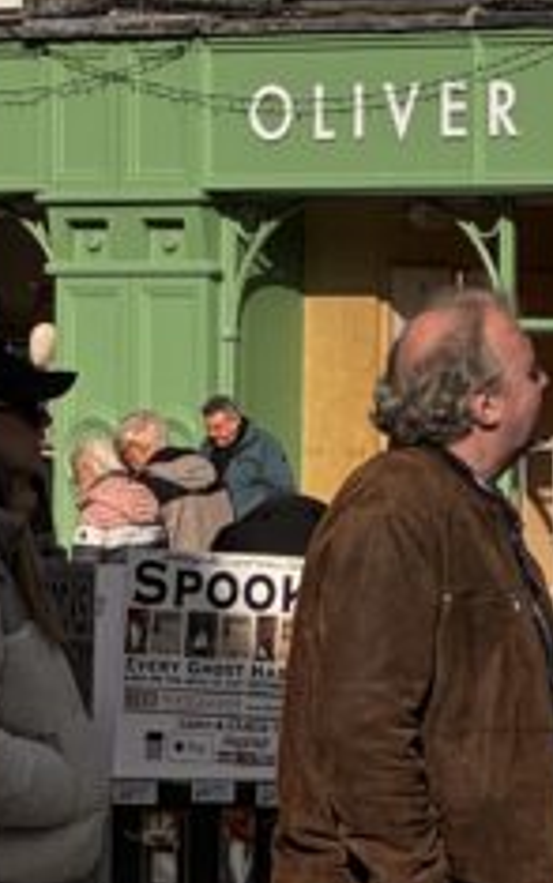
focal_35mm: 356
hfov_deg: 3.7
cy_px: -319
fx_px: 8579
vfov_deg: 5.9
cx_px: 64
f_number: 2.8
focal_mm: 9
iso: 25
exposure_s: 1/919
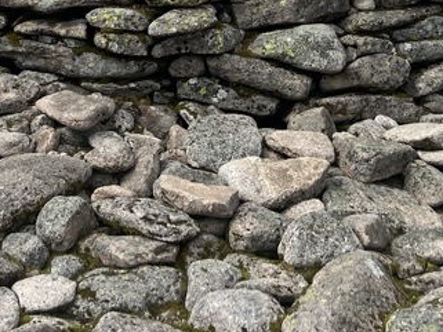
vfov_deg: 17.0
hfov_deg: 23.5
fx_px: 1063
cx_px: 270
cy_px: -61
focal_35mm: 83
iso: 50
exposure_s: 1/5076
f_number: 1.5
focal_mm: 5.7
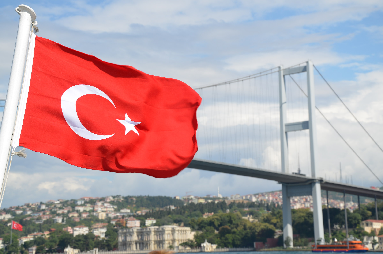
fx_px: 796
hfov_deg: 27.0
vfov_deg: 18.1
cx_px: 192
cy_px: 127
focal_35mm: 75
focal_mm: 50
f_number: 9
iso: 100
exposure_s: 1/320
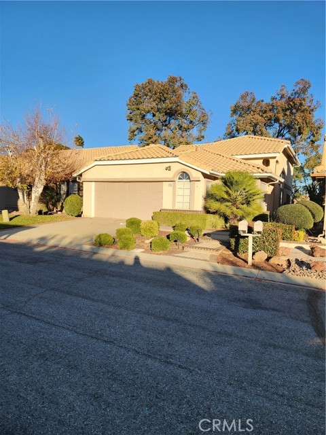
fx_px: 289
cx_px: 163
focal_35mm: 23
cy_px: 218
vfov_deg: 73.9
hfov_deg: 58.9
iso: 20
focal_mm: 5.4
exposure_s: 1/1179
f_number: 1.8
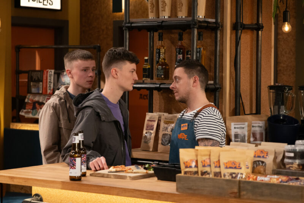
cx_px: 152
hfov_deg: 19.5
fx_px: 886
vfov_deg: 13.0
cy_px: 102
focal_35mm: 105
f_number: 2.8
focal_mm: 70
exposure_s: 1/100
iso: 2500
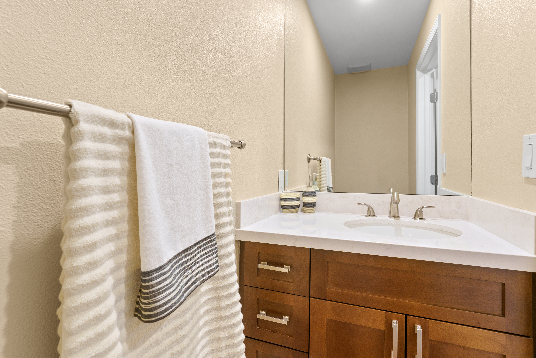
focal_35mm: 16
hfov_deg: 96.7
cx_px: 268
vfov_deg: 73.7
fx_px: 238
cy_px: 179
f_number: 8
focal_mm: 16
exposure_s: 1/2
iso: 200
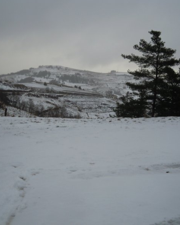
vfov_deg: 49.1
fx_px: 246
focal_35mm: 37
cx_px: 87
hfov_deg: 40.1
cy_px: 111
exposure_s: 1/800
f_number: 2.7
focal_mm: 5
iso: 100
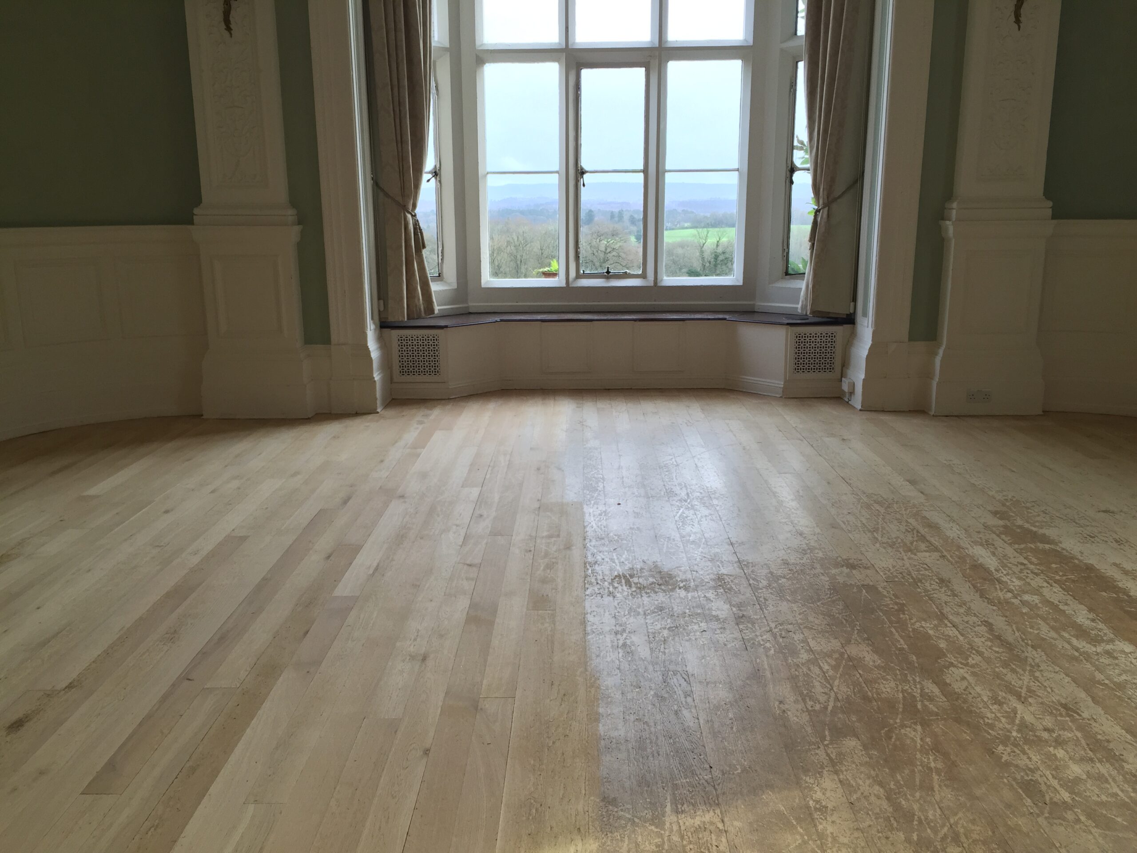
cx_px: 568
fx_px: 953
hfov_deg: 61.7
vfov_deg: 48.2
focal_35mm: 29
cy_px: 426
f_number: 2.2
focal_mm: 4.15
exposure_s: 1/60
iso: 40
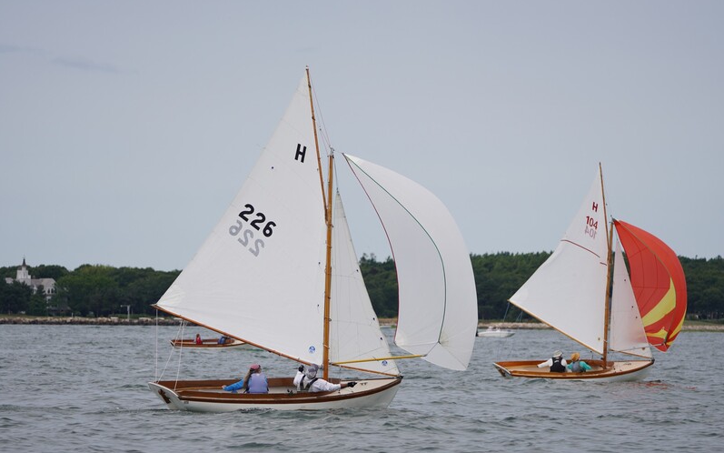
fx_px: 4538
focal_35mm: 230
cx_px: 362
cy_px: 233
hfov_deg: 9.1
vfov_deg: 5.7
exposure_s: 1/1250
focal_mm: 150
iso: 160
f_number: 5
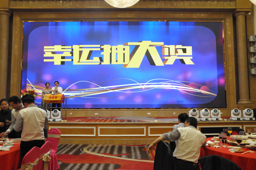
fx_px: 224
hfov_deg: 59.6
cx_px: 128
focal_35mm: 32
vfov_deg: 41.6
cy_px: 85
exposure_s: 1/100
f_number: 10
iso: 3200
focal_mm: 21
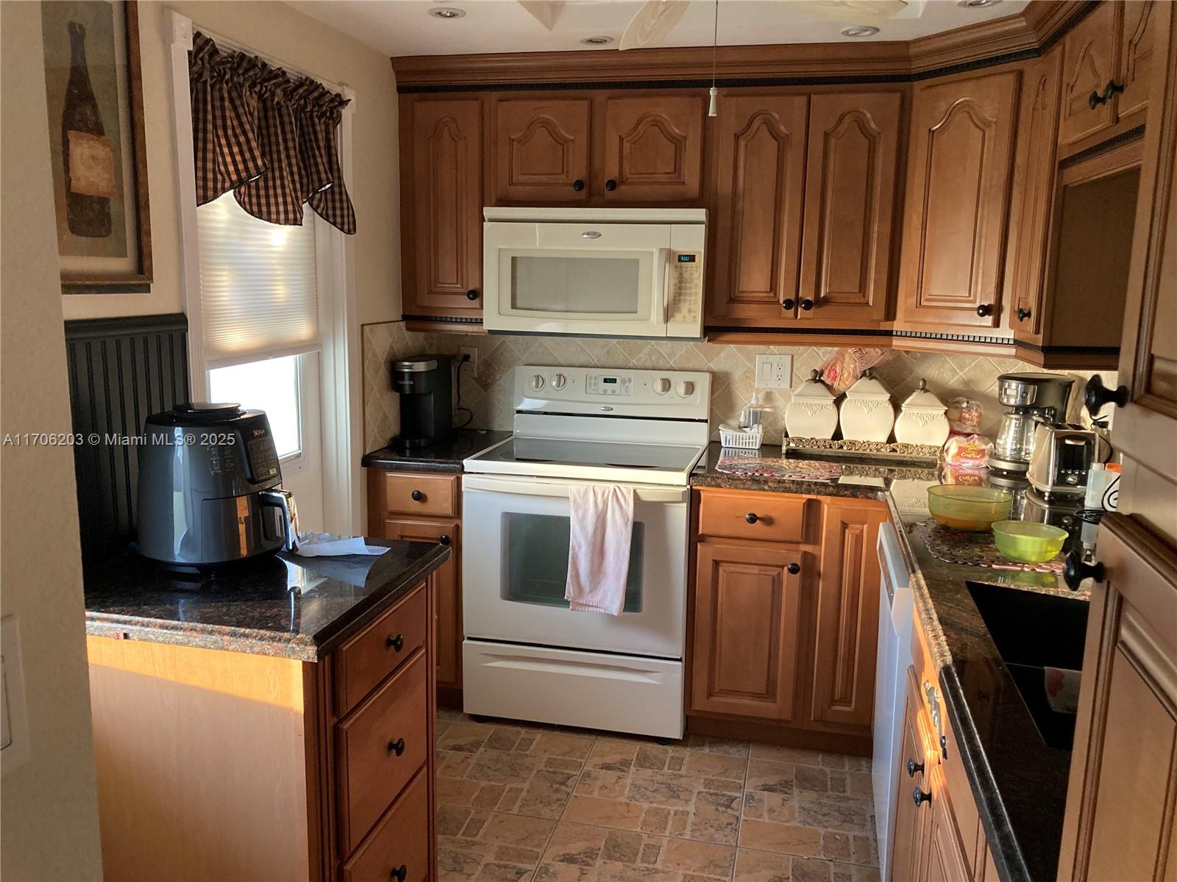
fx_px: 952
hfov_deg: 63.4
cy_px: 441
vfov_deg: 49.7
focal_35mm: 28
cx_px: 588
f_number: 1.8
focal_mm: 3.99
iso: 200
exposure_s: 1/60
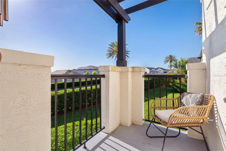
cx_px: 113
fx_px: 107
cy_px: 76
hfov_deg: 93.3
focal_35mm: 17
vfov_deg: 70.5
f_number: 9
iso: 80
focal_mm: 17
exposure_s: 1/50
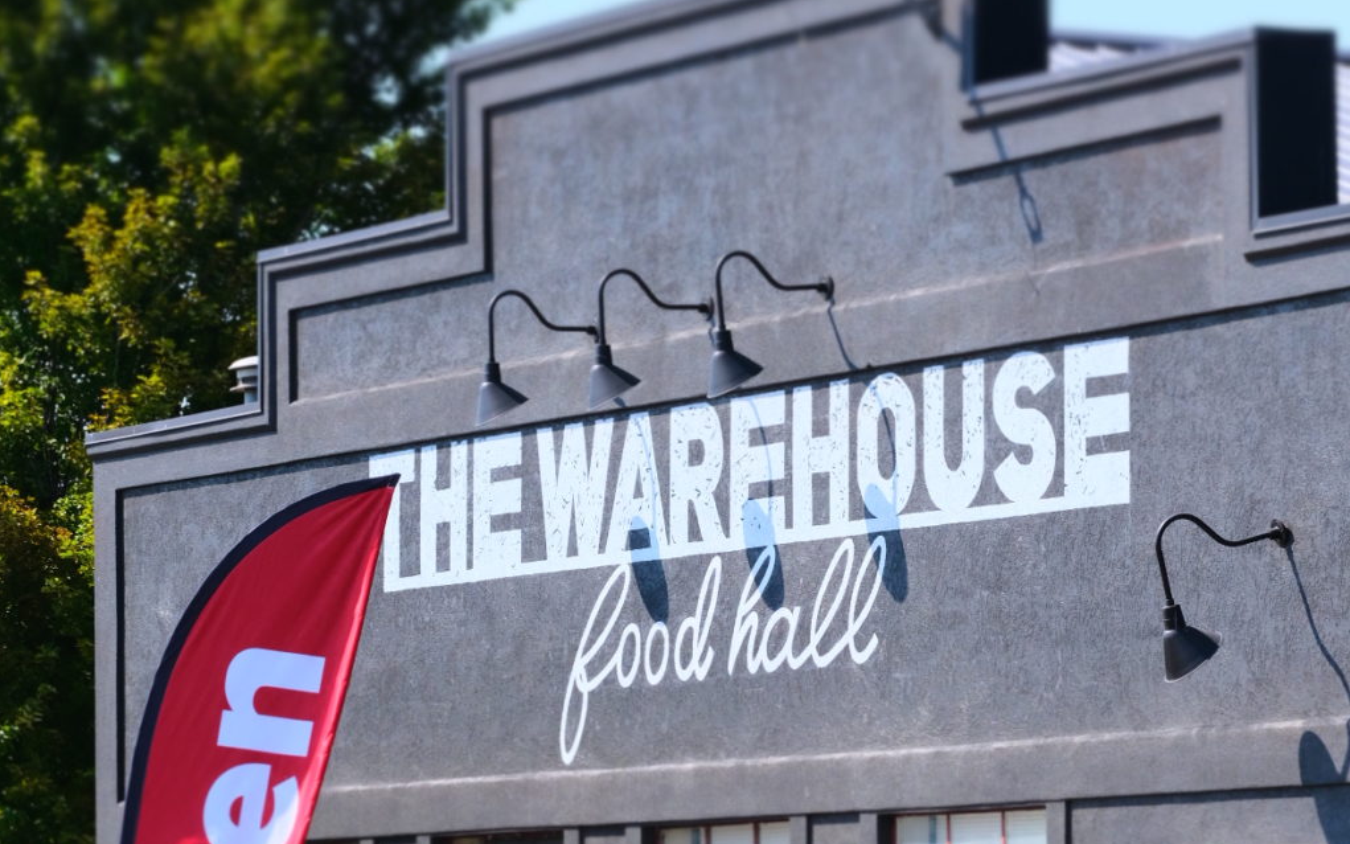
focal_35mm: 207
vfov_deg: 6.3
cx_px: 674
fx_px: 7615
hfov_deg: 10.1
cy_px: 915
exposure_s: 1/1400
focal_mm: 90
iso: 800
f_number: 7.1
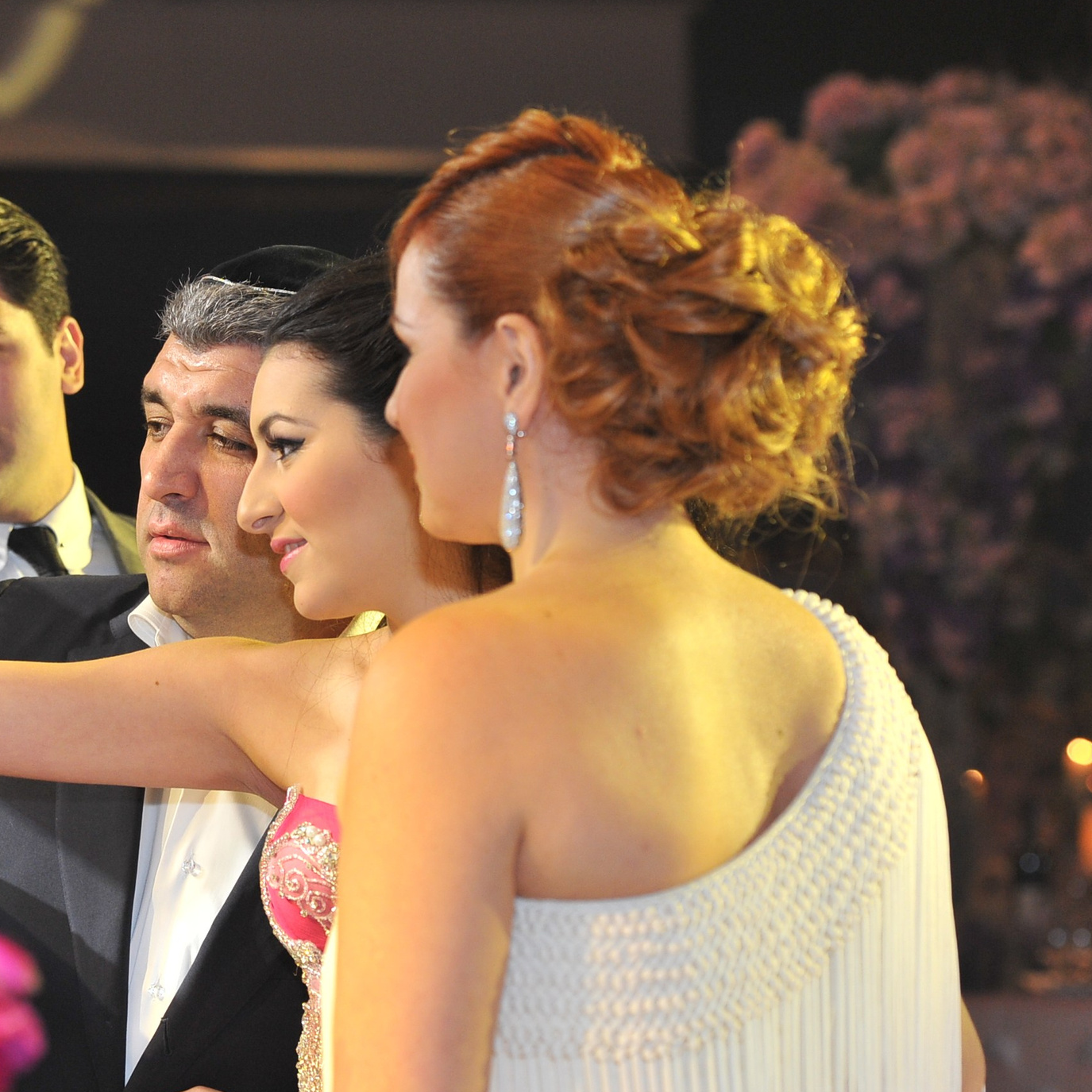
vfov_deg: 11.3
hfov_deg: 11.2
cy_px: 577
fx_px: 5532
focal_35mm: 155
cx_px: 133
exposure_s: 1/160
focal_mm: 98
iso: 1600
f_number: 4.5
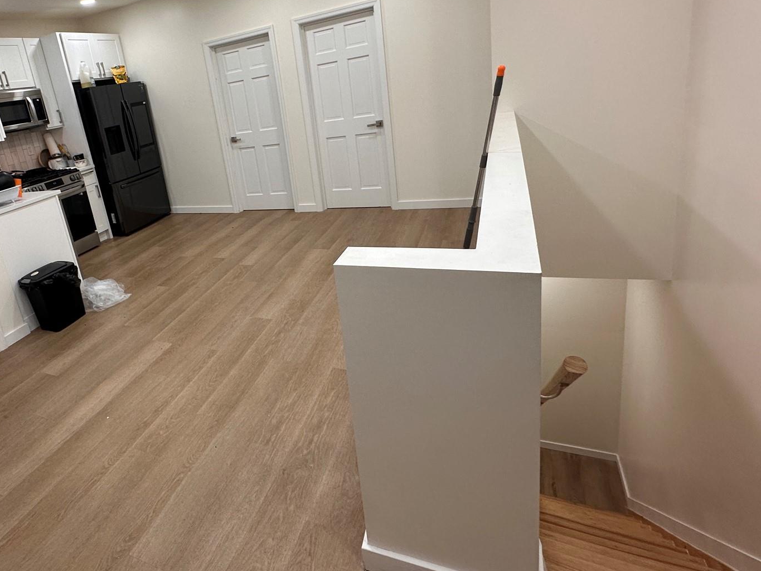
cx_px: 245
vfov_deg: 62.6
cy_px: 215
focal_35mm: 21
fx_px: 462
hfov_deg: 76.1
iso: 160
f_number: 2.2
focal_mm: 2.22
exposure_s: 1/120
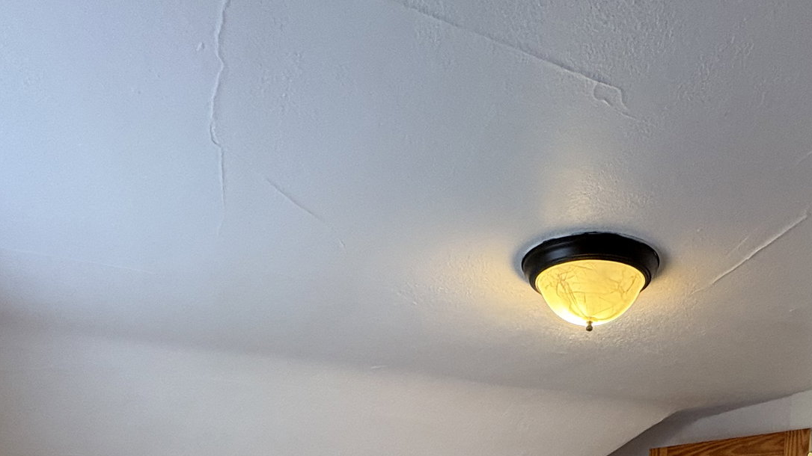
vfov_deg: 27.4
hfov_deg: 62.8
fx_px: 646
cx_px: 538
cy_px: 678
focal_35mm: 30
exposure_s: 1/60
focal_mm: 2.22
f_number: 2.2
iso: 500
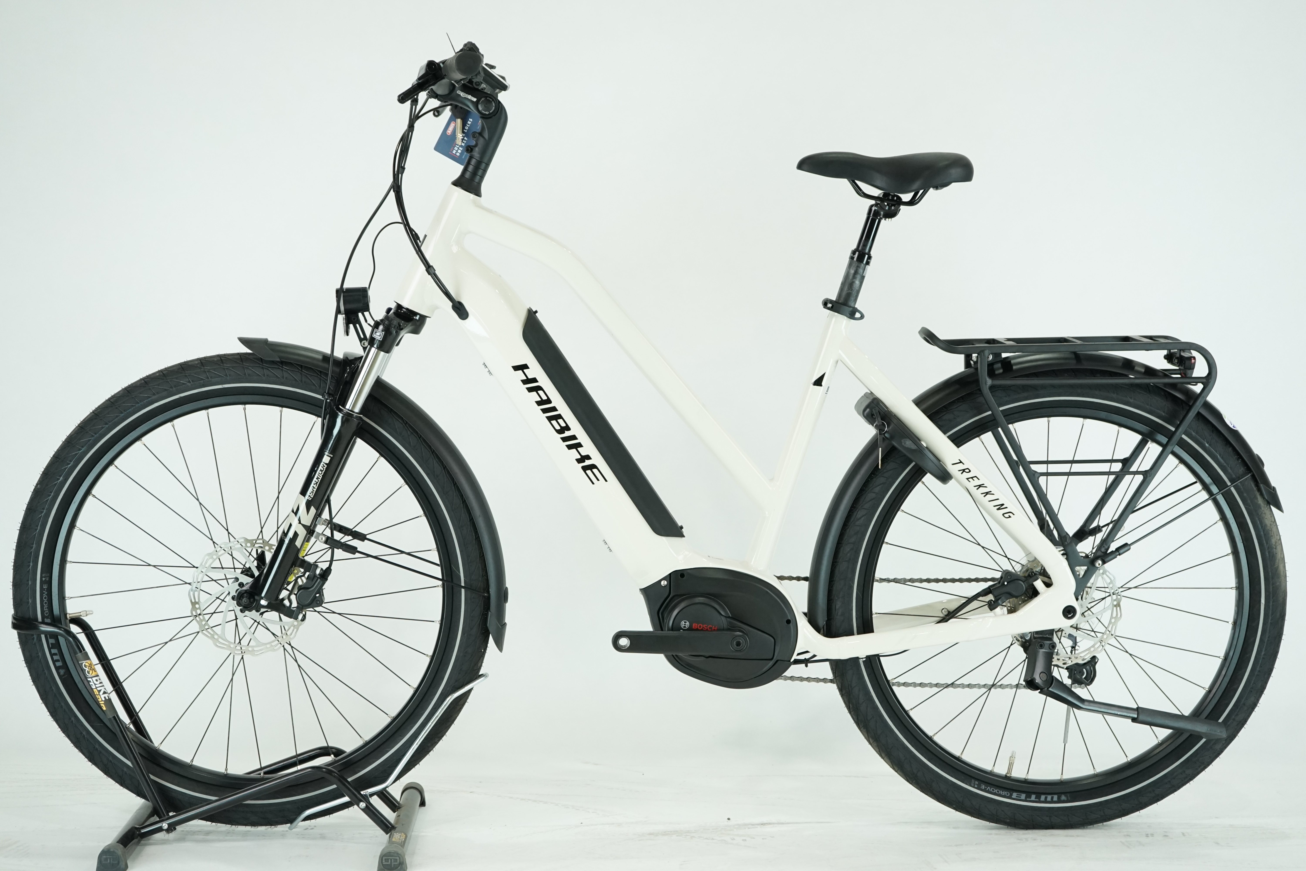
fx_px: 2213
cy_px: 436
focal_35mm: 61
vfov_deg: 22.3
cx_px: 653
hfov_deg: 32.9
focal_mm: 61
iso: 1600
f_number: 5.6
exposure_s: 1/200
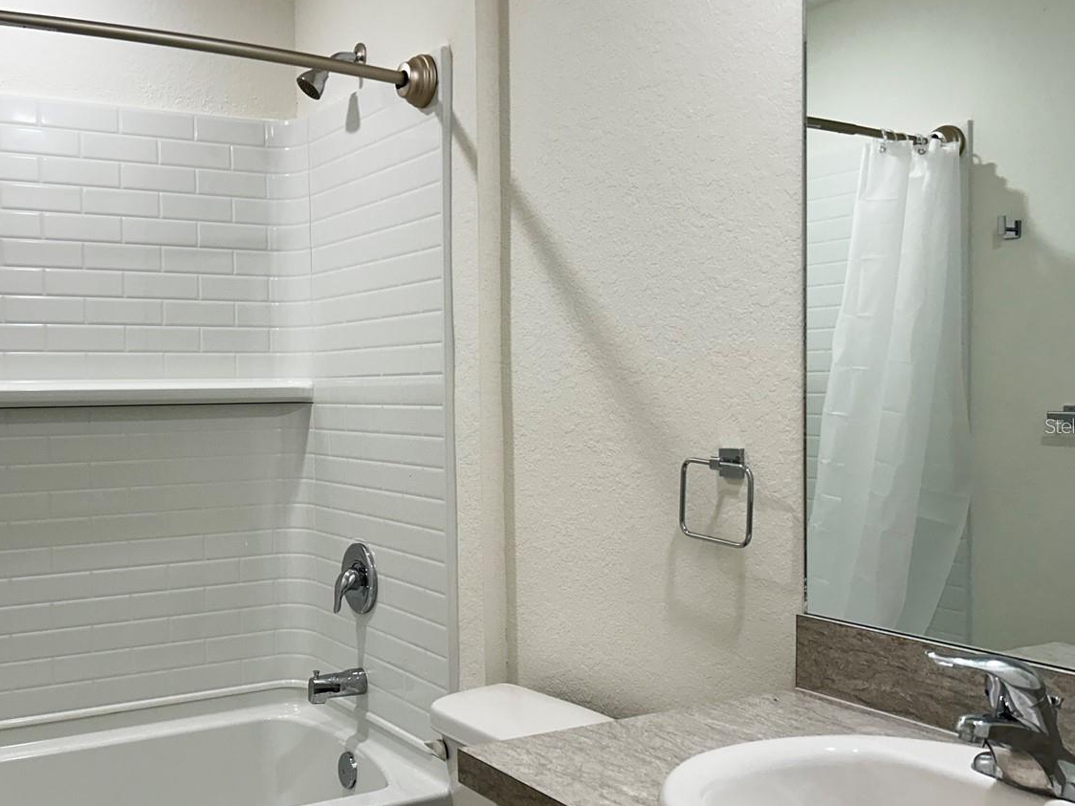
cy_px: 425
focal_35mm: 37
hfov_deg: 49.4
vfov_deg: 38.7
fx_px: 1149
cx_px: 370
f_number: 1.5
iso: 100
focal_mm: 5.7
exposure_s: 1/120
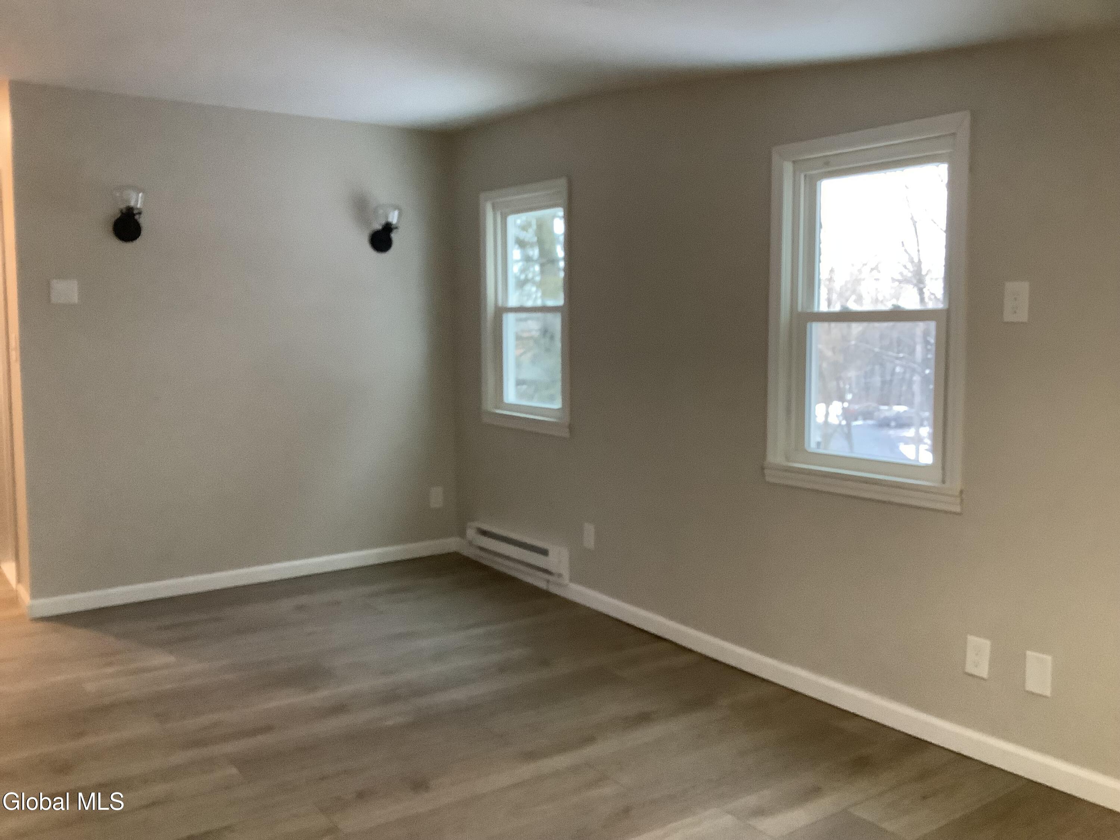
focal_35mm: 31
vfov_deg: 45.4
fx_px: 1003
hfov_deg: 58.4
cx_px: 560
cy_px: 420
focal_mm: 3.3
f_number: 2.4
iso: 400
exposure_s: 1/50
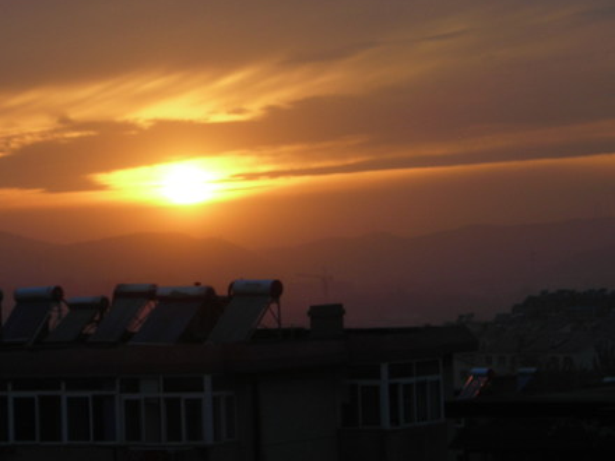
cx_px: 232
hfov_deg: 12.0
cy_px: 125
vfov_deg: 9.0
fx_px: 2914
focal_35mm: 164
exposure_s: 1/51.5
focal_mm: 17
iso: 50
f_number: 4.9
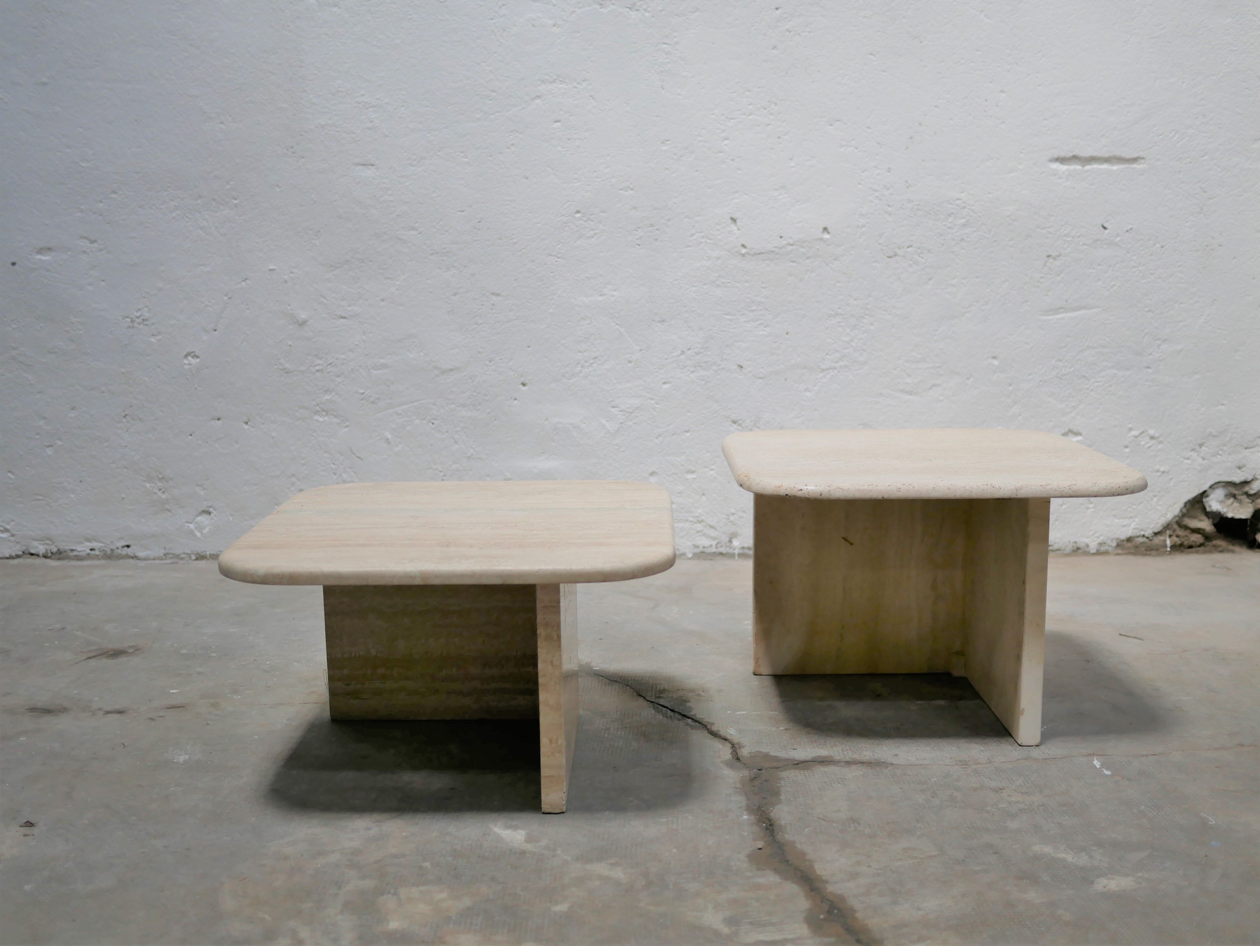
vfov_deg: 36.0
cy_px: 473
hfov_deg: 46.8
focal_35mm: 40
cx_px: 630
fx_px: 1457
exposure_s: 1/80
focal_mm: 20
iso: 200
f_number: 1.7
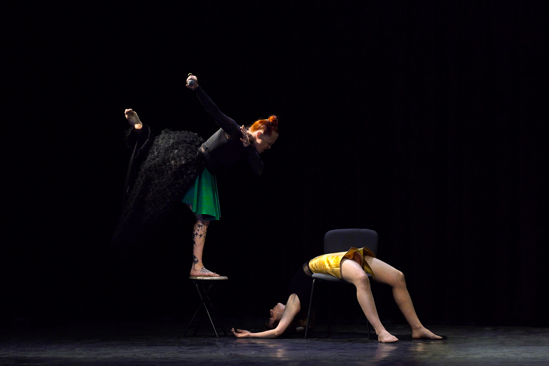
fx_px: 1937
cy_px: 183
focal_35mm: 127
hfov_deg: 16.1
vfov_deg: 10.8
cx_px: 274
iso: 1000
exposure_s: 1/200
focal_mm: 85
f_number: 5.6
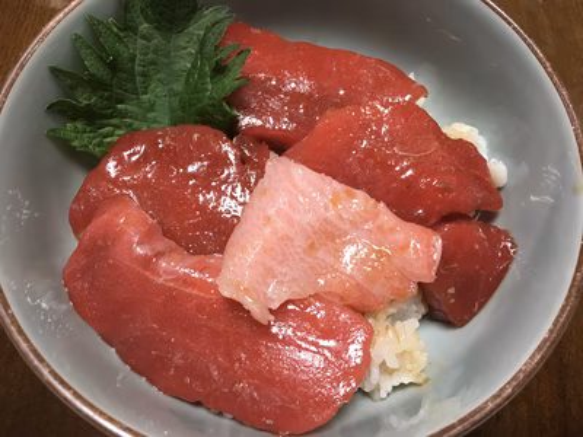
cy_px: 218
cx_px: 292
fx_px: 488
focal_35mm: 29
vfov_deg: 48.2
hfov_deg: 61.7
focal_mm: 4.15
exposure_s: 1/30
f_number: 2.2
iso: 80
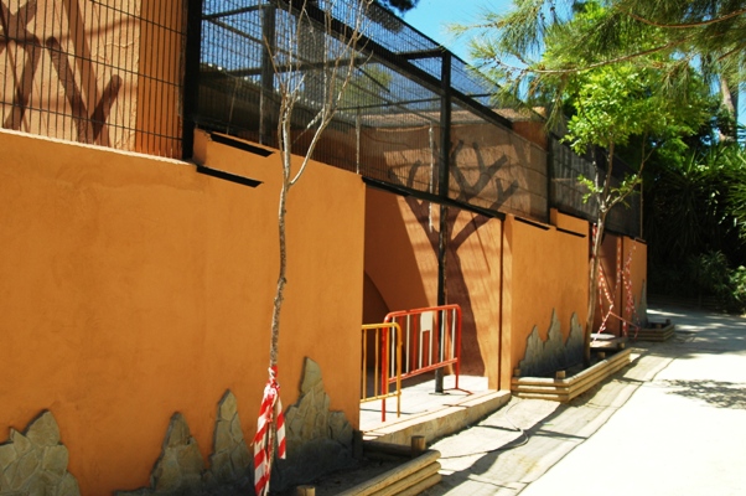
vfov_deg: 31.8
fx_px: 869
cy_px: 248
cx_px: 373
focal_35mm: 42
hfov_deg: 46.4
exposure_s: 1/800
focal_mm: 28
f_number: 5.6
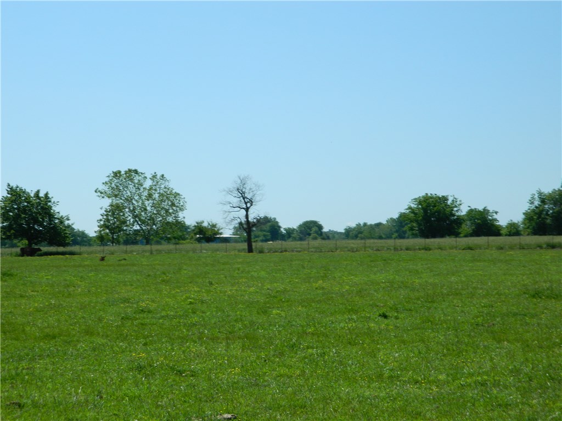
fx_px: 1364
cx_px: 281
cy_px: 210
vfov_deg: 17.6
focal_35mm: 84
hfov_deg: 23.3
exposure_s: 1/800
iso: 80
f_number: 4.2
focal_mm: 15.1
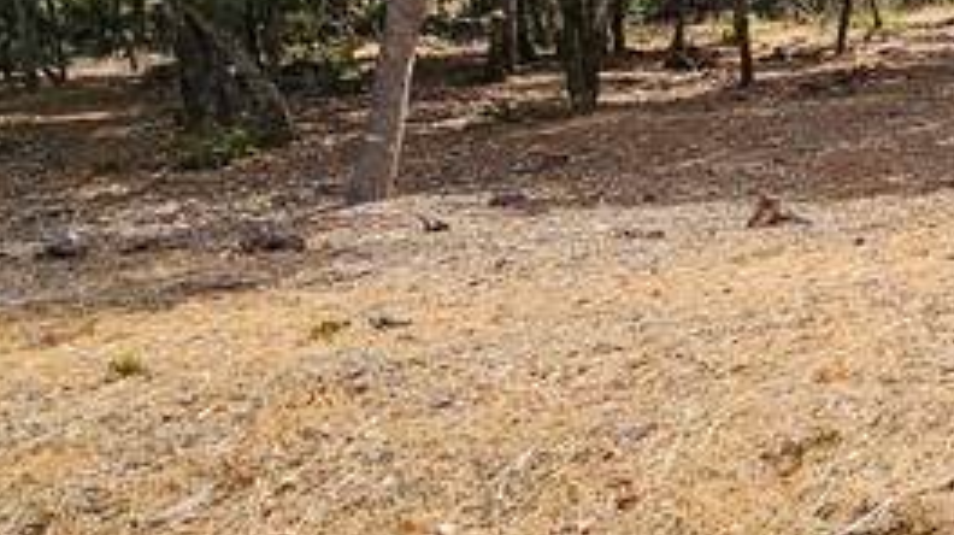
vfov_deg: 21.8
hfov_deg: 27.9
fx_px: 1390
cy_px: 231
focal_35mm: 55
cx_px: 1370
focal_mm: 2.2
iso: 50
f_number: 2.2
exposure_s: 1/1809
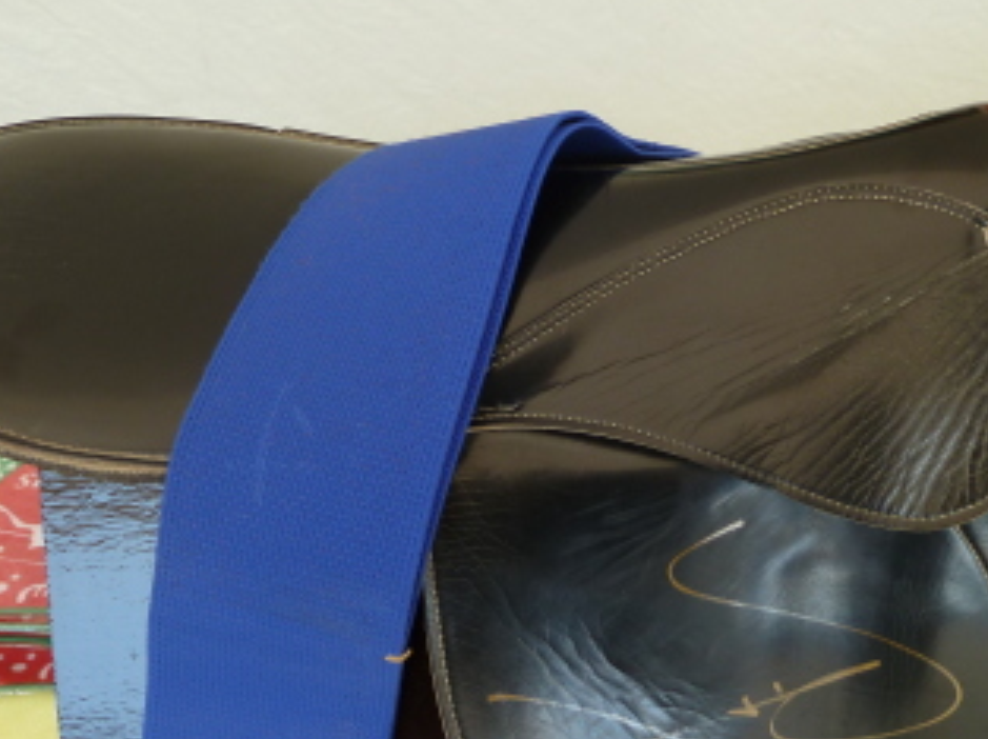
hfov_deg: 39.5
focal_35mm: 48
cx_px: 597
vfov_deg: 29.6
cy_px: 570
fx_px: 1368
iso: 80
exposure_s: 1/100
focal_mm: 5
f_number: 3.4
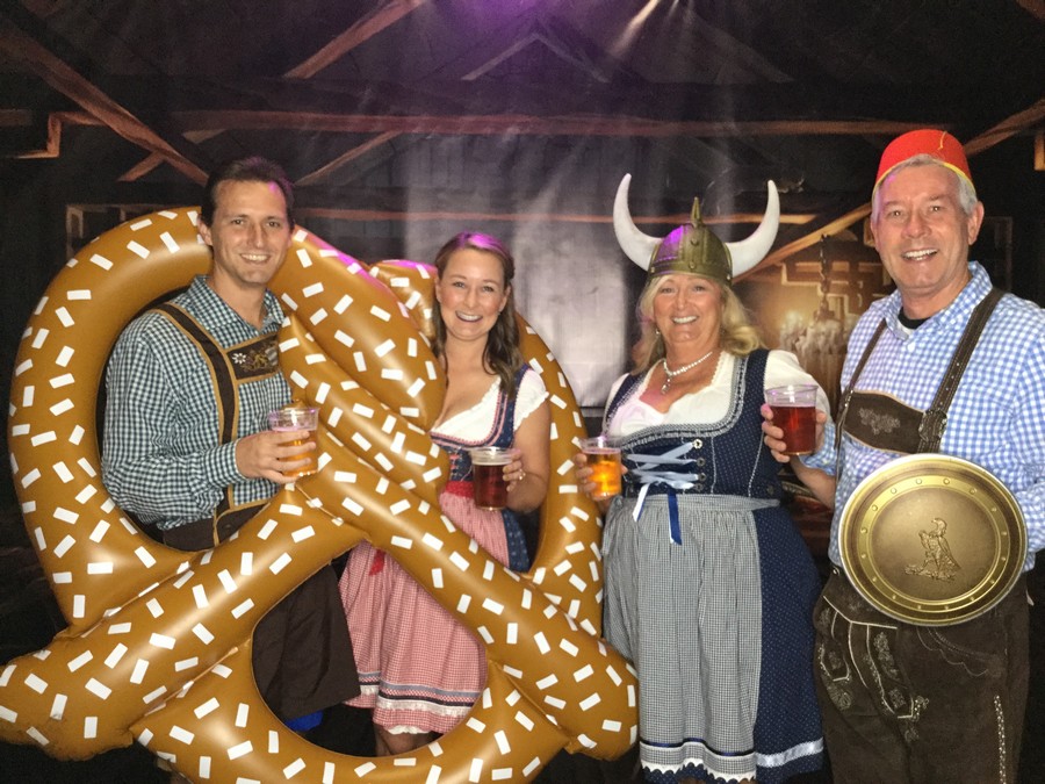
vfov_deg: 45.4
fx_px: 936
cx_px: 522
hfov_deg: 58.4
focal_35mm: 31
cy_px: 392
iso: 125
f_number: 2.4
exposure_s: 1/30
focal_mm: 3.3
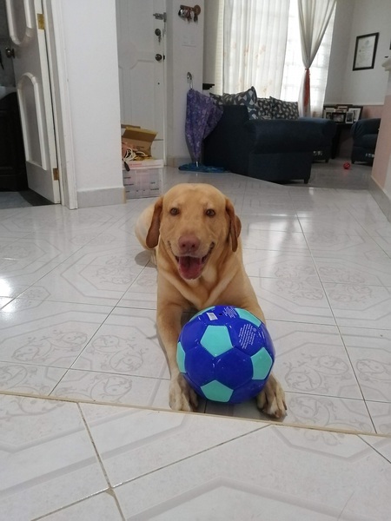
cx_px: 196
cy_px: 260
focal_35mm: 27
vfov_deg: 65.3
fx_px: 407
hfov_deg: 51.4
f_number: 1.8
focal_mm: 3.62
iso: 250
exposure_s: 1/30
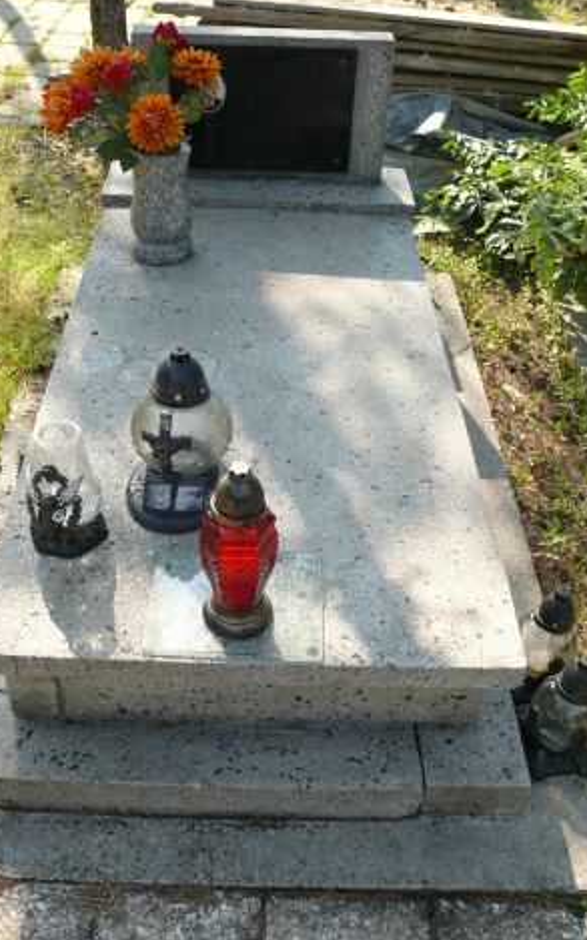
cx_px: 250
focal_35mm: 38
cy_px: 463
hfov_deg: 33.5
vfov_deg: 51.5
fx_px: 973
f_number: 4
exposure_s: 1/250
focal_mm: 7.4
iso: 100
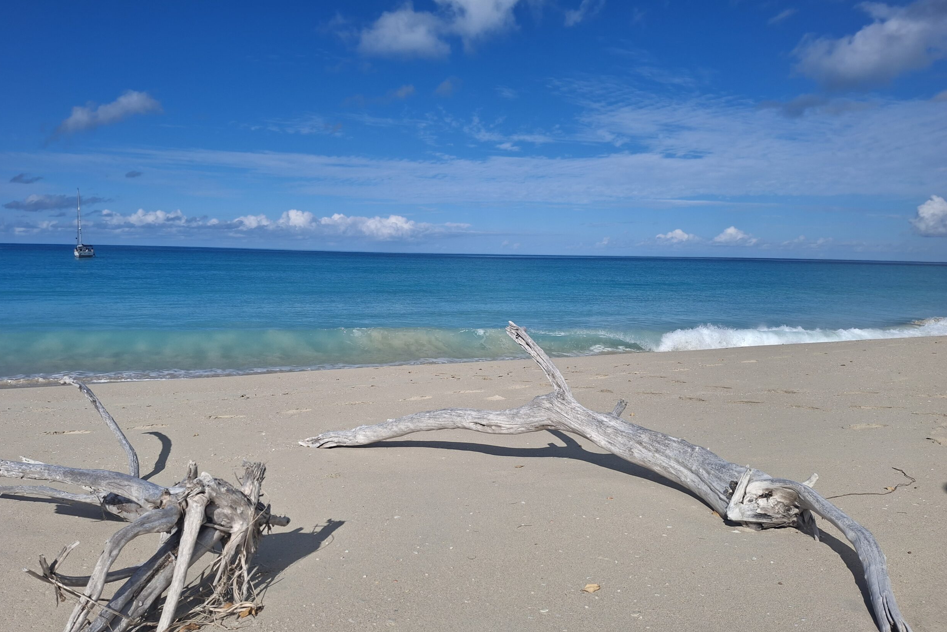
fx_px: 710
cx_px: 456
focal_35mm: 27
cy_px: 338
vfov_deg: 47.9
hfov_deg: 67.4
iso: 32
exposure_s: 1/3968
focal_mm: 4.69
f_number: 1.8
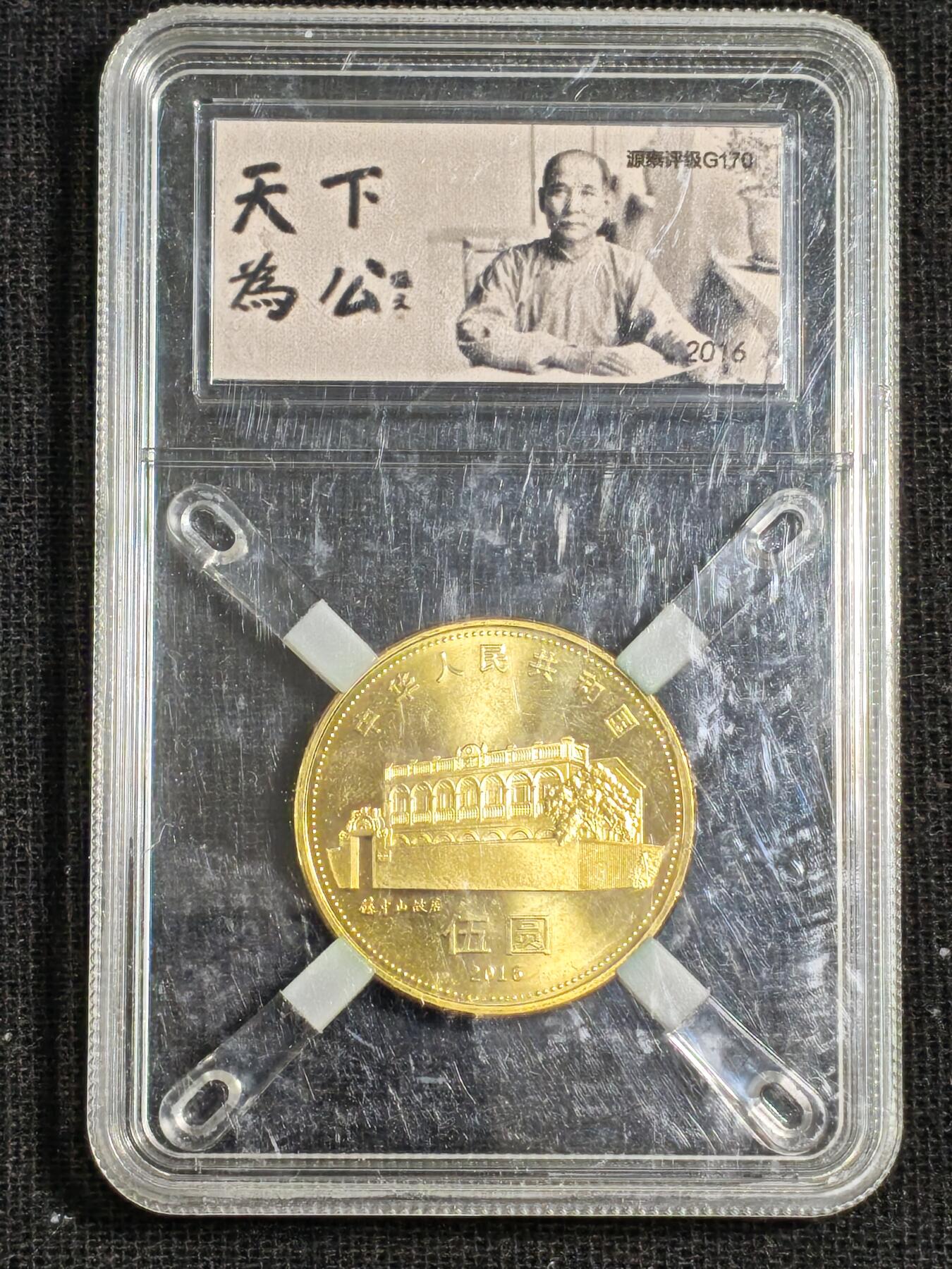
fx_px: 4400
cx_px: 476
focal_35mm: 120
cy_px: 634
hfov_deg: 12.3
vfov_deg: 16.4
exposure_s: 1/810
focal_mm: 4.94
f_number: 1.5
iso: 50
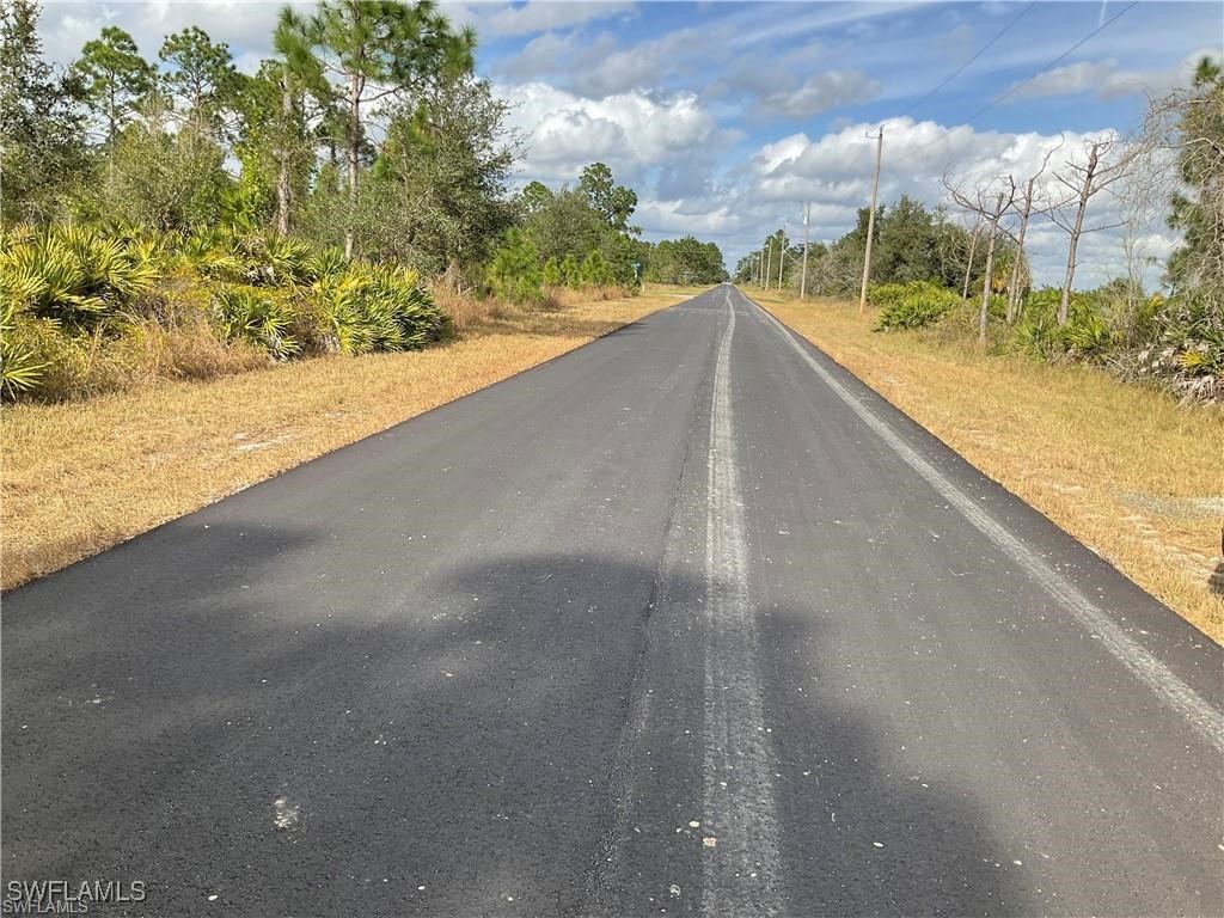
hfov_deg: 61.7
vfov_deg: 48.2
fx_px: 1025
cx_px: 612
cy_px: 459
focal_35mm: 29
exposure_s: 1/1221
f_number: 1.8
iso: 16
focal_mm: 3
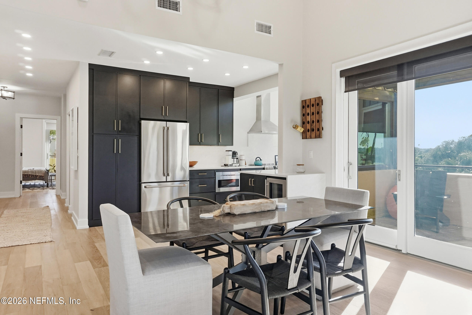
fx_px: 315
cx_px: 236
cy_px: 158
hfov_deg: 73.8
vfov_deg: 53.1
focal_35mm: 24
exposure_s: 1/320
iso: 800
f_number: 7.1
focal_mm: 16
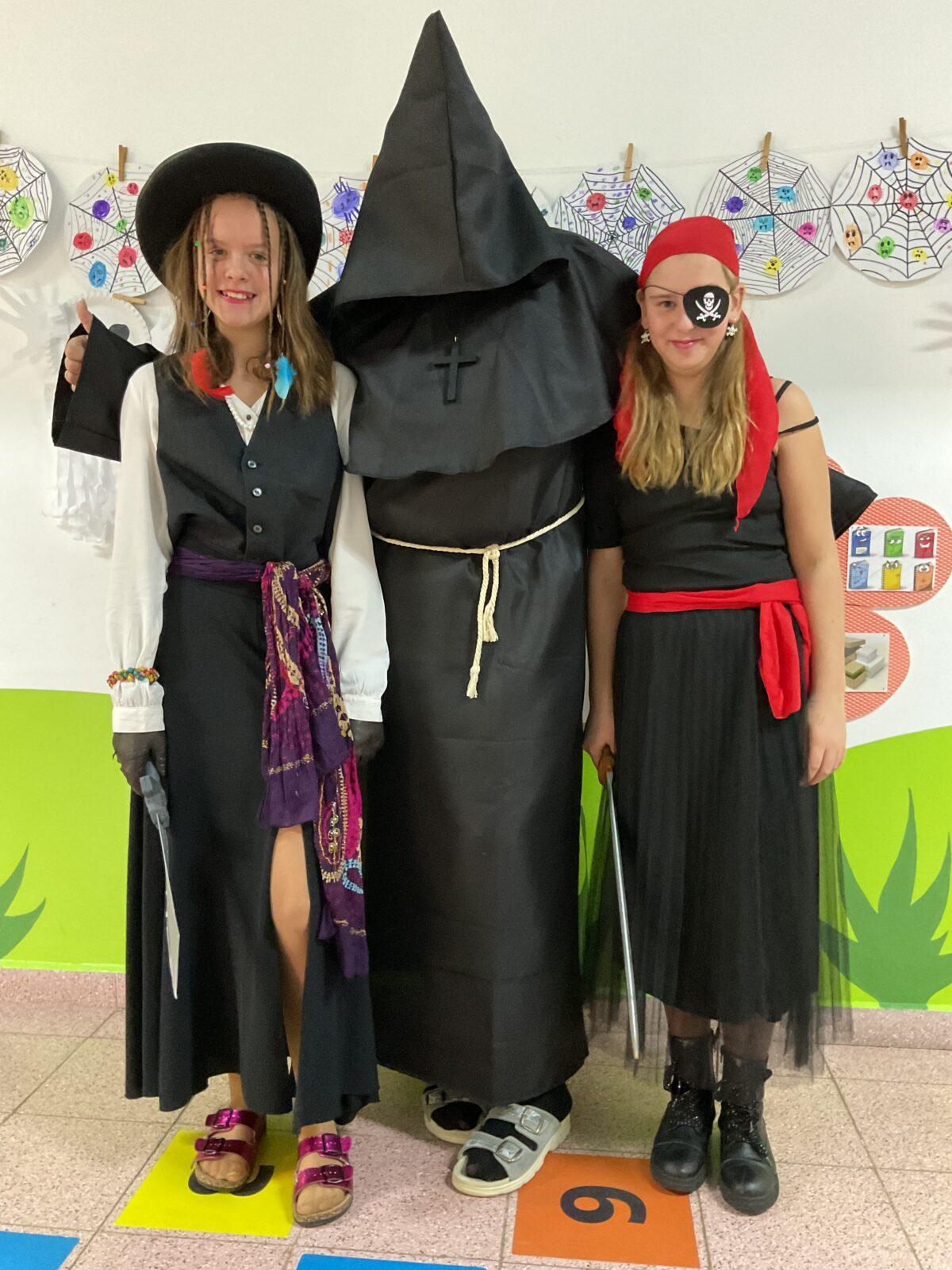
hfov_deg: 48.2
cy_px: 635
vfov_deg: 61.7
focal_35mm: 29
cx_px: 476
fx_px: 1063
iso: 400
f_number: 1.8
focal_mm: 3
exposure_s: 1/25
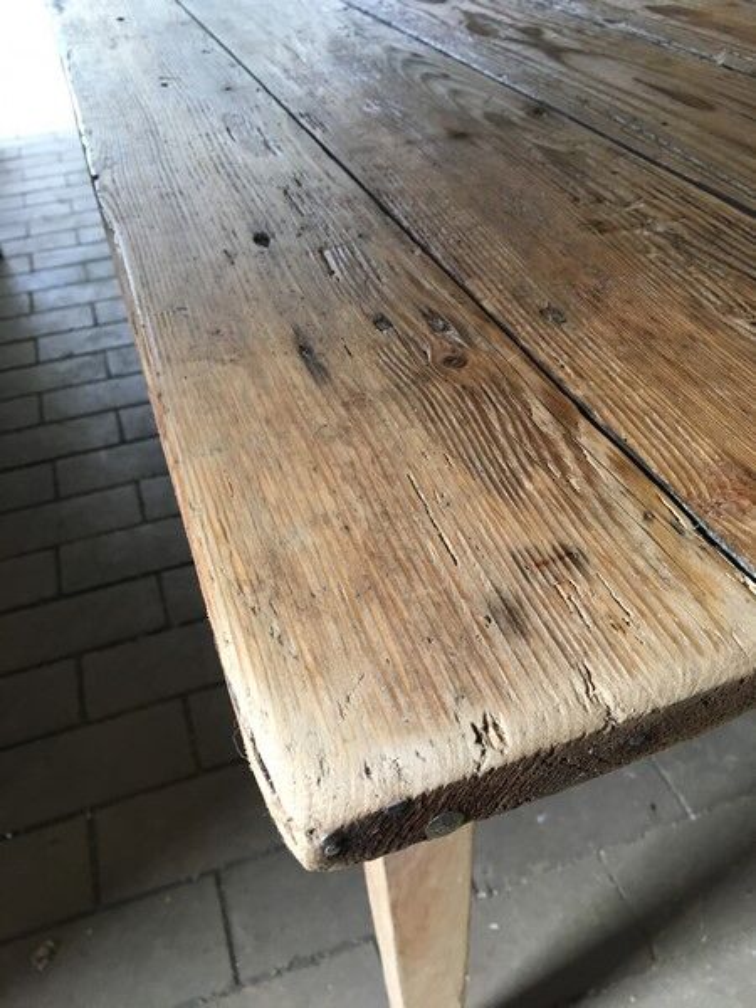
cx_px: 378
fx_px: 844
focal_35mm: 29
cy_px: 504
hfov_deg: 48.2
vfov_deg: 61.7
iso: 160
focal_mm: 4.15
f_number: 2.2
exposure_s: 1/33
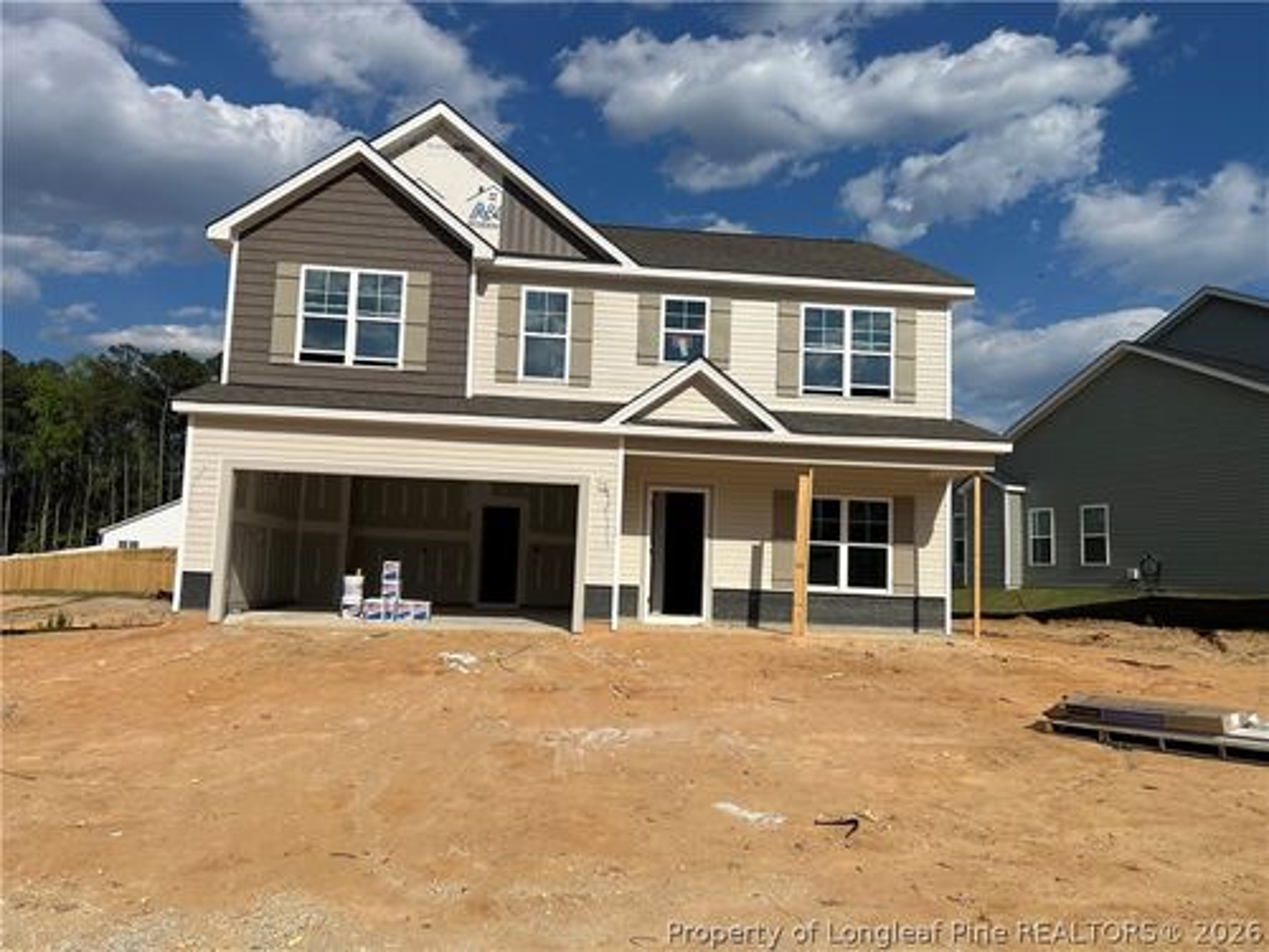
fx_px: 953
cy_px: 476
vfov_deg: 53.1
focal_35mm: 26
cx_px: 634
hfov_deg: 67.3
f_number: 1.5
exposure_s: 1/10309
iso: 50
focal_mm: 5.7
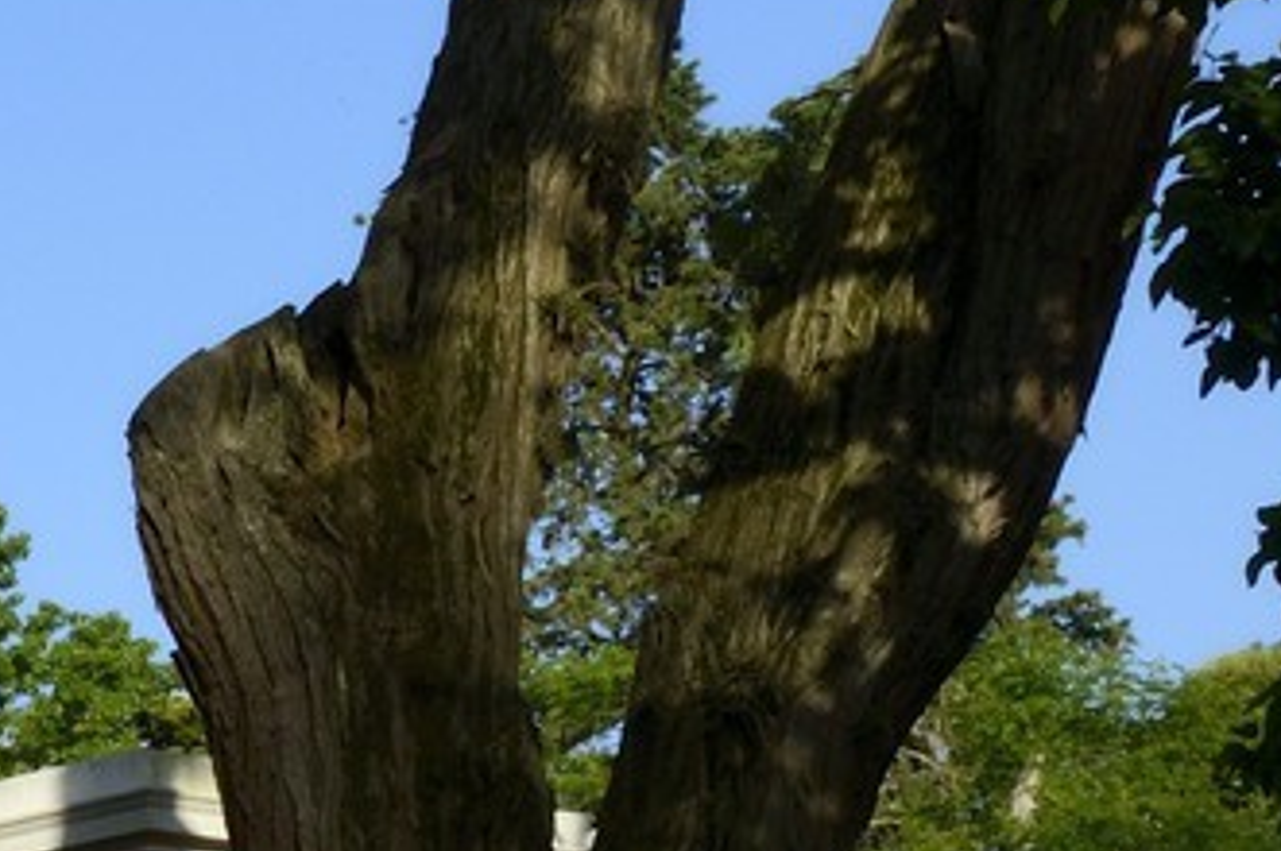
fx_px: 4977
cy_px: 1071
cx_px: -1649
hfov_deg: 12.2
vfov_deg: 9.6
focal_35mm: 140
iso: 400
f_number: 16
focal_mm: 29
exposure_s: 1/250
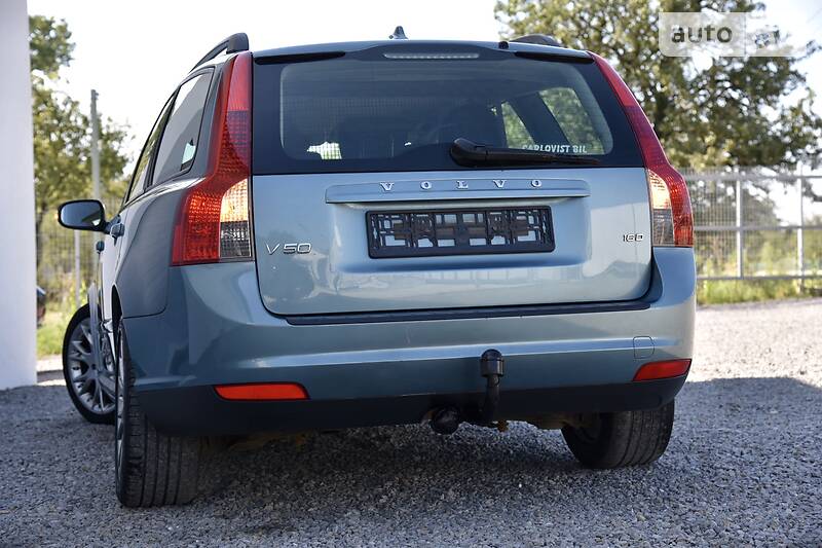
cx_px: 411
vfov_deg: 20.9
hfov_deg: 31.0
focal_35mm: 65
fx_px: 1484
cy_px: 274
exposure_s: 1/500
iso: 400
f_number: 5.6
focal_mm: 65
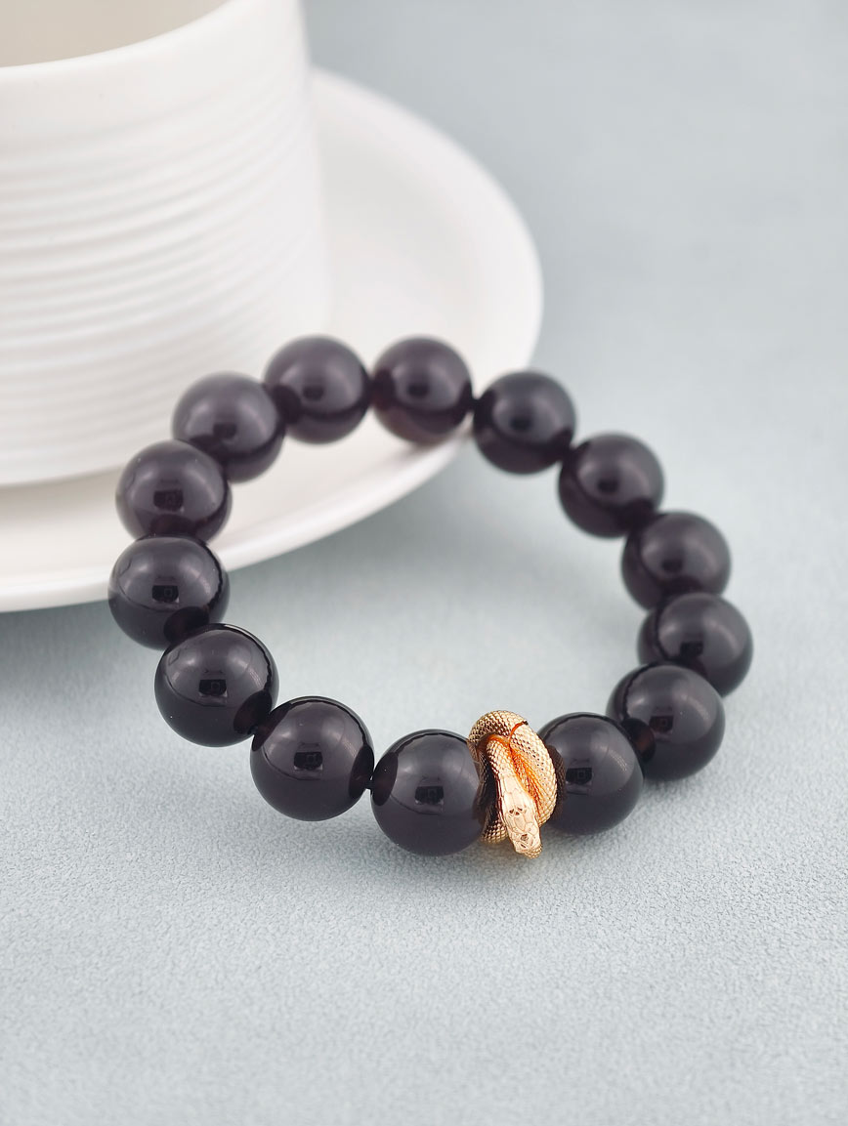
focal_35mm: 85
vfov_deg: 23.0
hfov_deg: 17.4
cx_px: 424
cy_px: 563
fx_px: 2770
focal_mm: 22.48
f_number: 2.67
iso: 125
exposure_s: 1/160
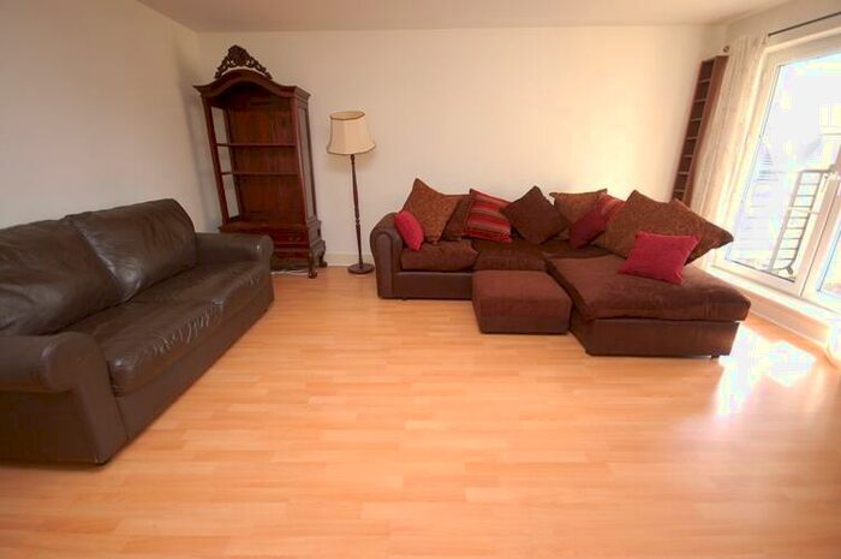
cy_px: 280
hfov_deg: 100.5
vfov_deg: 77.2
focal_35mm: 15
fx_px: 350
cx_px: 420
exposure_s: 1/60
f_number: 4
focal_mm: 10
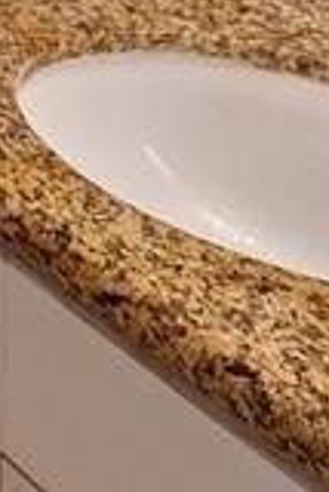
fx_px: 1573
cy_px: -415
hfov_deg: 11.0
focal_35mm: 115
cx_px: -307
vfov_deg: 15.2
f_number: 1.8
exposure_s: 1/120
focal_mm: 5.54
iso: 50
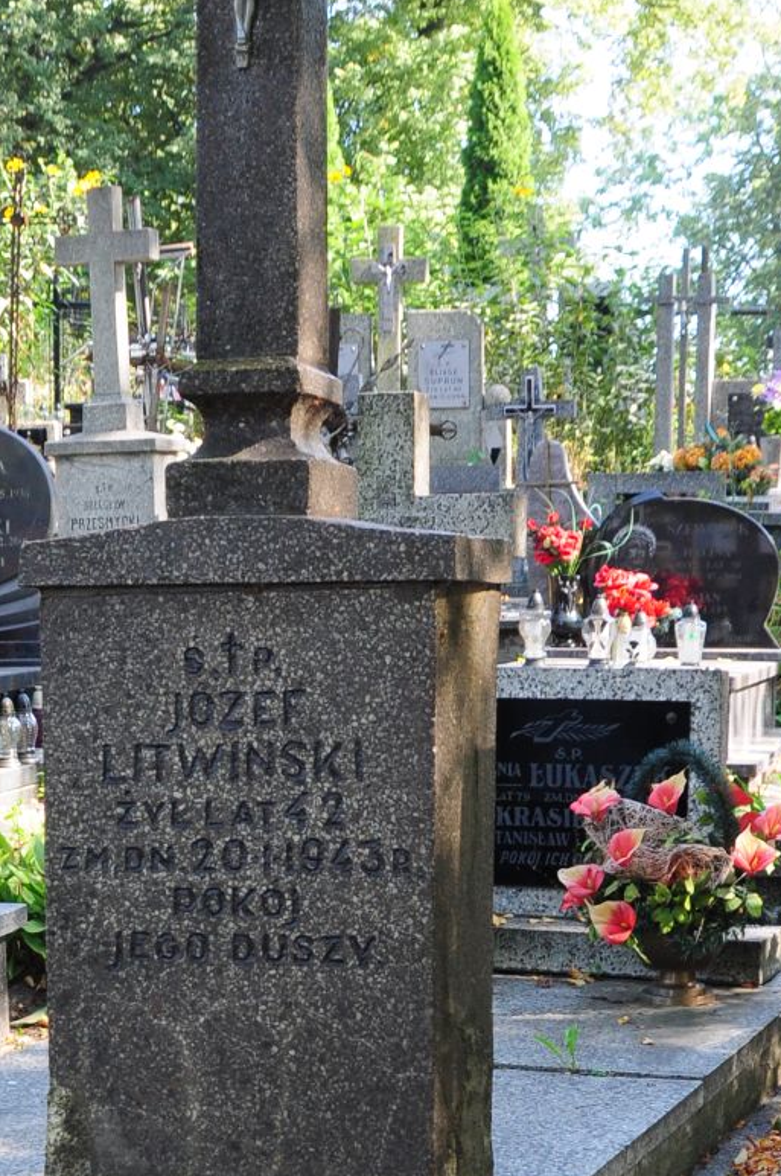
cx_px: 303
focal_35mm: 75
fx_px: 2446
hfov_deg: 18.1
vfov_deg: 25.5
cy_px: 1213
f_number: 7.1
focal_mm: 18
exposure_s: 1/80
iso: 400
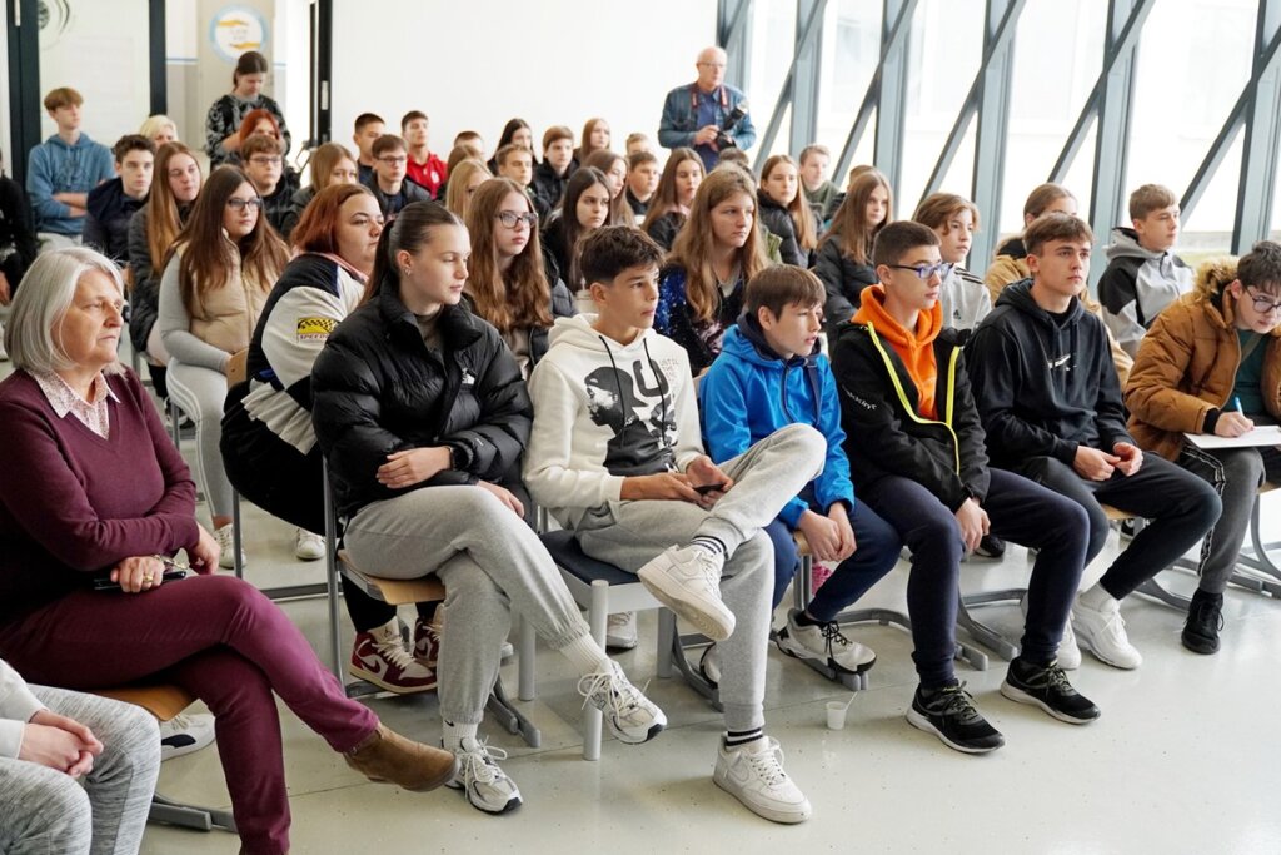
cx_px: 640
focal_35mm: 42
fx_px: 1495
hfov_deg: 46.4
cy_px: 428
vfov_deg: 31.9
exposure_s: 1/800
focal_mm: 28
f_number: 2.8
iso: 1250
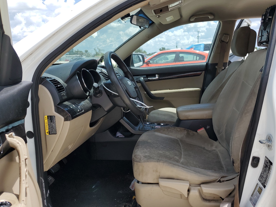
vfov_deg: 48.2
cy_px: 102
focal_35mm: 29
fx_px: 231
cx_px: 146
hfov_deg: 61.6
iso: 50
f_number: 1.5
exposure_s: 1/2500
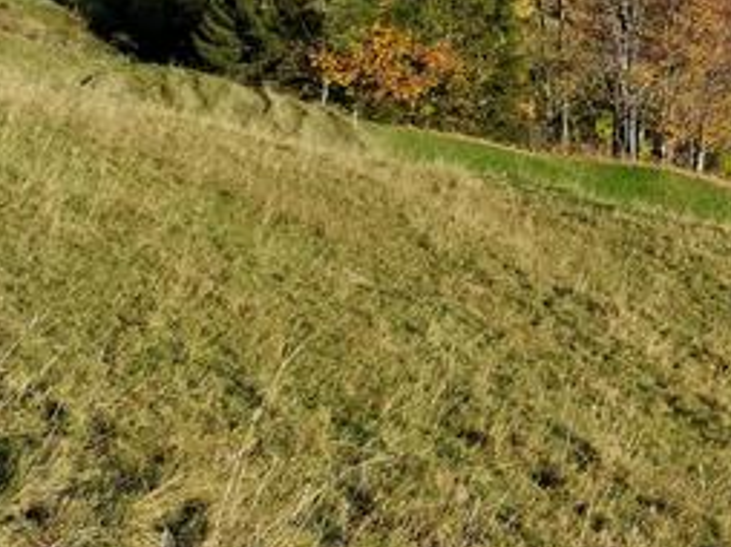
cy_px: -202
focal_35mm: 82
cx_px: 1036
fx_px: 1730
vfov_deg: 16.7
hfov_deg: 20.9
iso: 50
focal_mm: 3.83
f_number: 2.2
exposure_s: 1/399
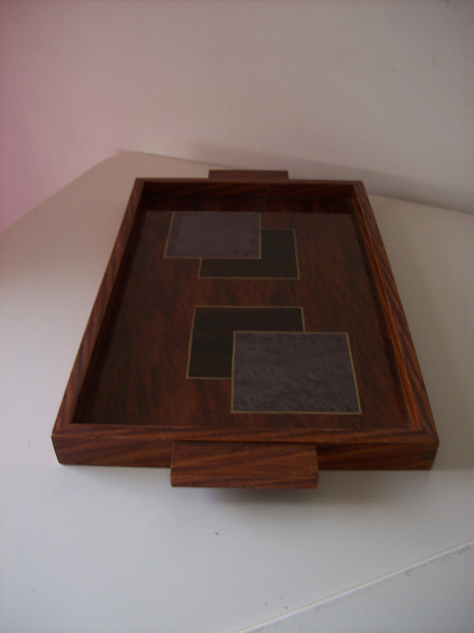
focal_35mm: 36
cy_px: 316
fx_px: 658
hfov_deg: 39.6
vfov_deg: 51.4
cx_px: 237
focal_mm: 6
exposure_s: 1/64
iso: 80
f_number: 2.7
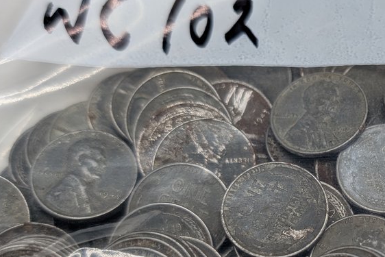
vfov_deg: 20.1
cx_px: 370
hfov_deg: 28.5
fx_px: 717
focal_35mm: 67
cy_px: 211
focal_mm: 6.9
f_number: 1.68
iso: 19
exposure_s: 1/204
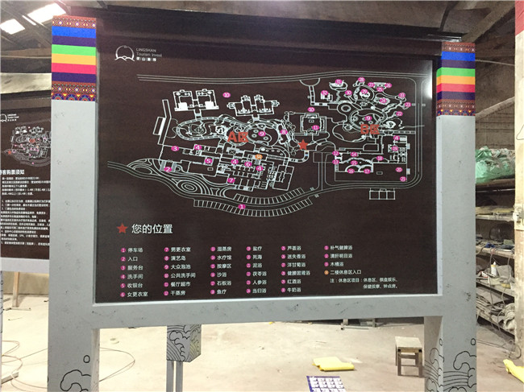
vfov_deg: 48.2
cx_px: 262
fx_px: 439
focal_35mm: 29
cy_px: 196
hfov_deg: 61.7
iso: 320
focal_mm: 4.15
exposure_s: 1/17
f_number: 2.2
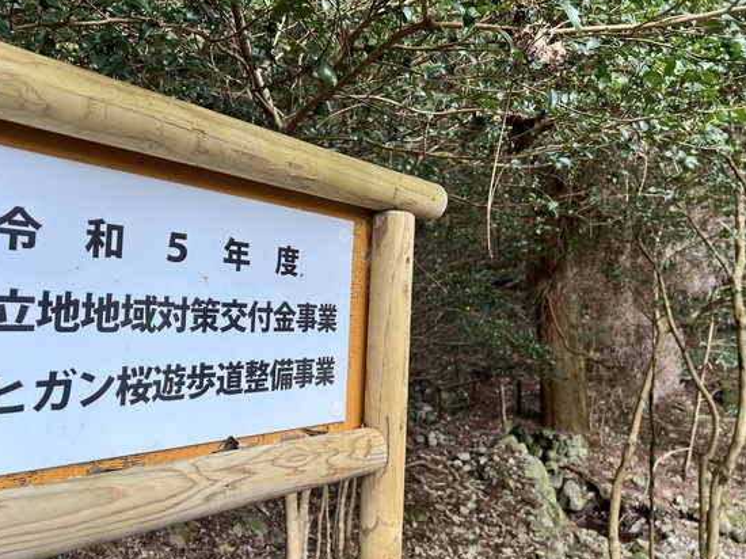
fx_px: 603
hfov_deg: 63.4
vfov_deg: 49.7
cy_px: 280
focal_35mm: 28
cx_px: 350
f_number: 1.5
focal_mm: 5.7
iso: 50
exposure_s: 1/121
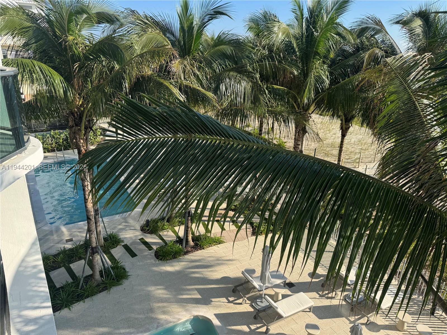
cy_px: 168
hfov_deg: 71.6
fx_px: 310
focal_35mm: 24
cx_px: 224
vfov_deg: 56.8
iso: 80
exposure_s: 1/2252
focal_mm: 6.76
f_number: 1.78
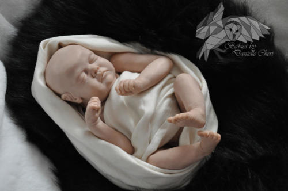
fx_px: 503
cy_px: 96
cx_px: 144
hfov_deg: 31.9
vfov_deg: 21.5
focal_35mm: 63
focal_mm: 42
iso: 1600
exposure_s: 1/50
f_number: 4.8
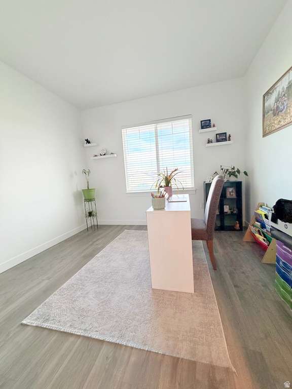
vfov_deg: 102.1
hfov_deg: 85.7
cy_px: 194
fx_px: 157
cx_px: 146
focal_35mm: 14
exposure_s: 1/120
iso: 250
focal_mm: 2.22
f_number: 2.2
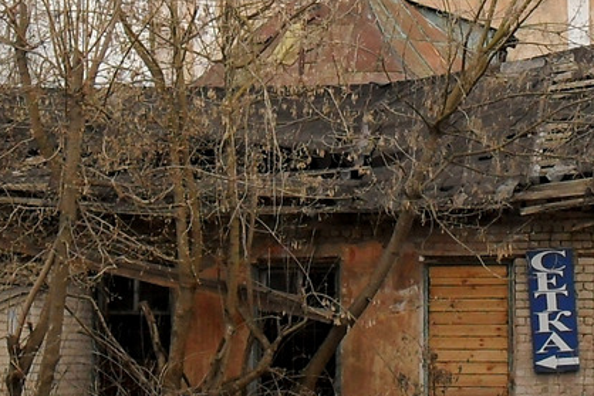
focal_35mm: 179
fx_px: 2954
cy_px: -68
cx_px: 344
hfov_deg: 11.5
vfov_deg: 7.6
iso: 80
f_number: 3.4
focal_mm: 9.9
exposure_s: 1/250
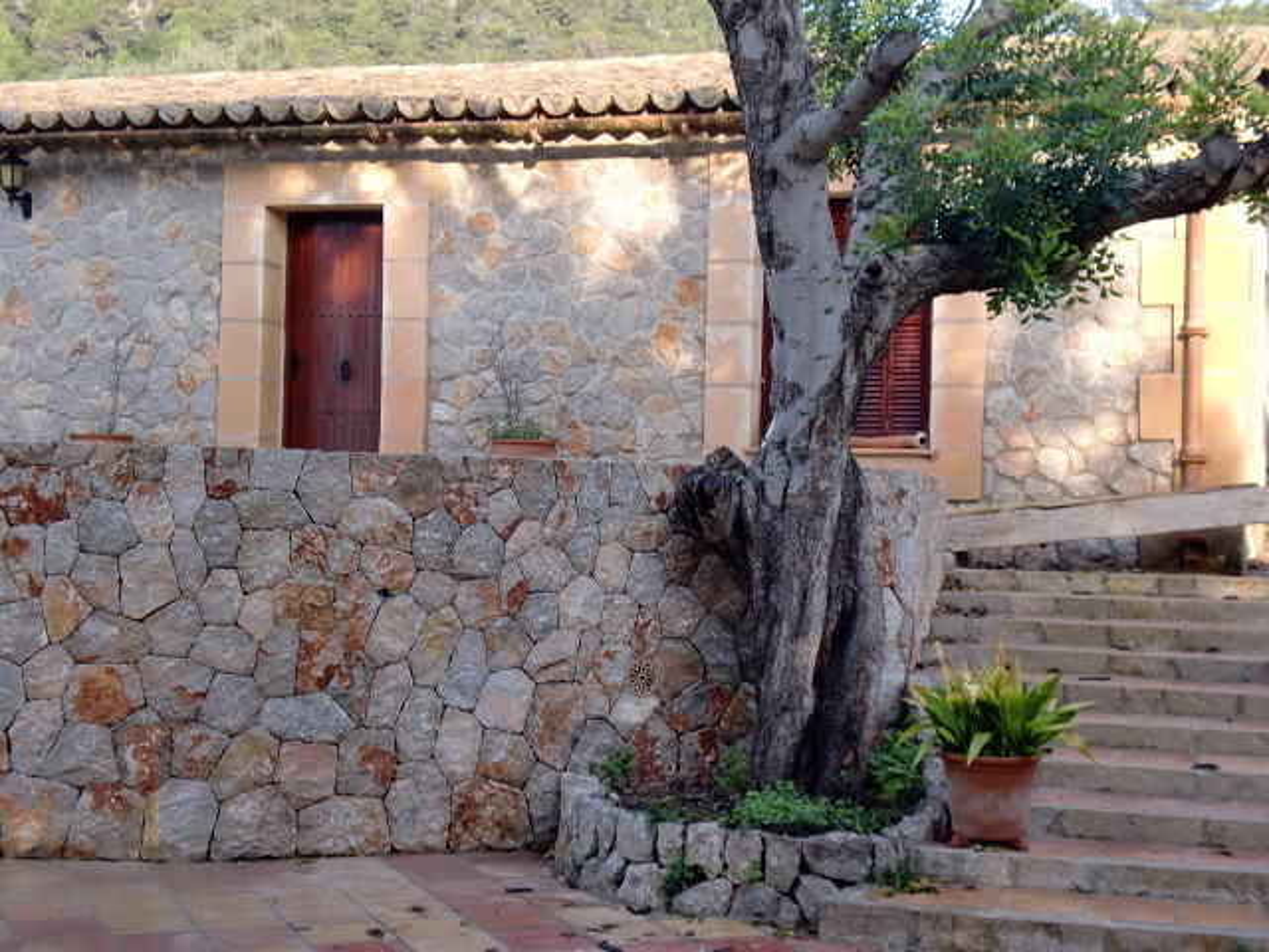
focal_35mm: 60
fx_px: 2200
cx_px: 634
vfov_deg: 24.4
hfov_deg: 32.2
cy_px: 476
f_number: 4
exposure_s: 1/60
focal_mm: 10.4
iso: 64
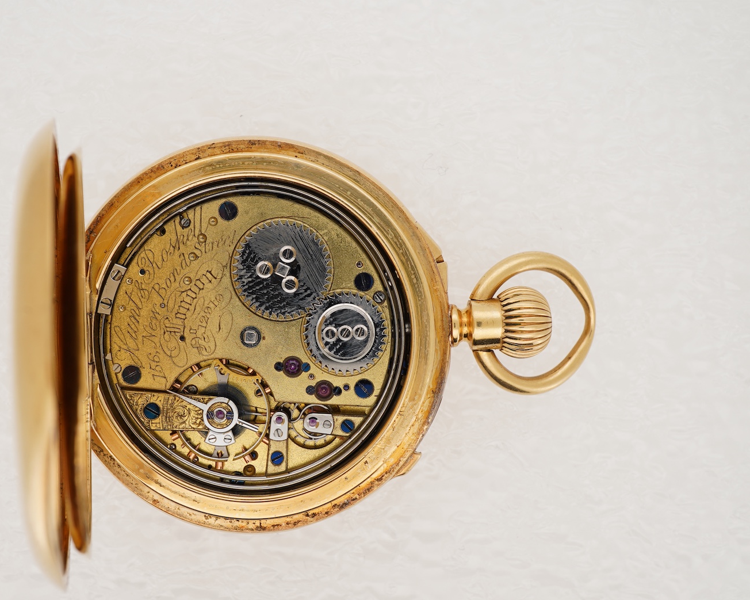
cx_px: 298
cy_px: 299
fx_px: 1132
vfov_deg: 29.7
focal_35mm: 51
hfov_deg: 36.5
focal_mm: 30
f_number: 22
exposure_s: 1/160
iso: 160
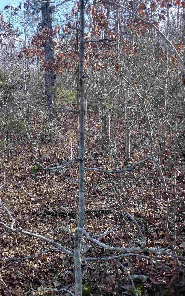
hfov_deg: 30.1
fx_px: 315
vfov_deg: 50.4
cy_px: 146
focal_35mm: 39
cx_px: -7
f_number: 1.7
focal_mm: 4.71
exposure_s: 1/669
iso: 100
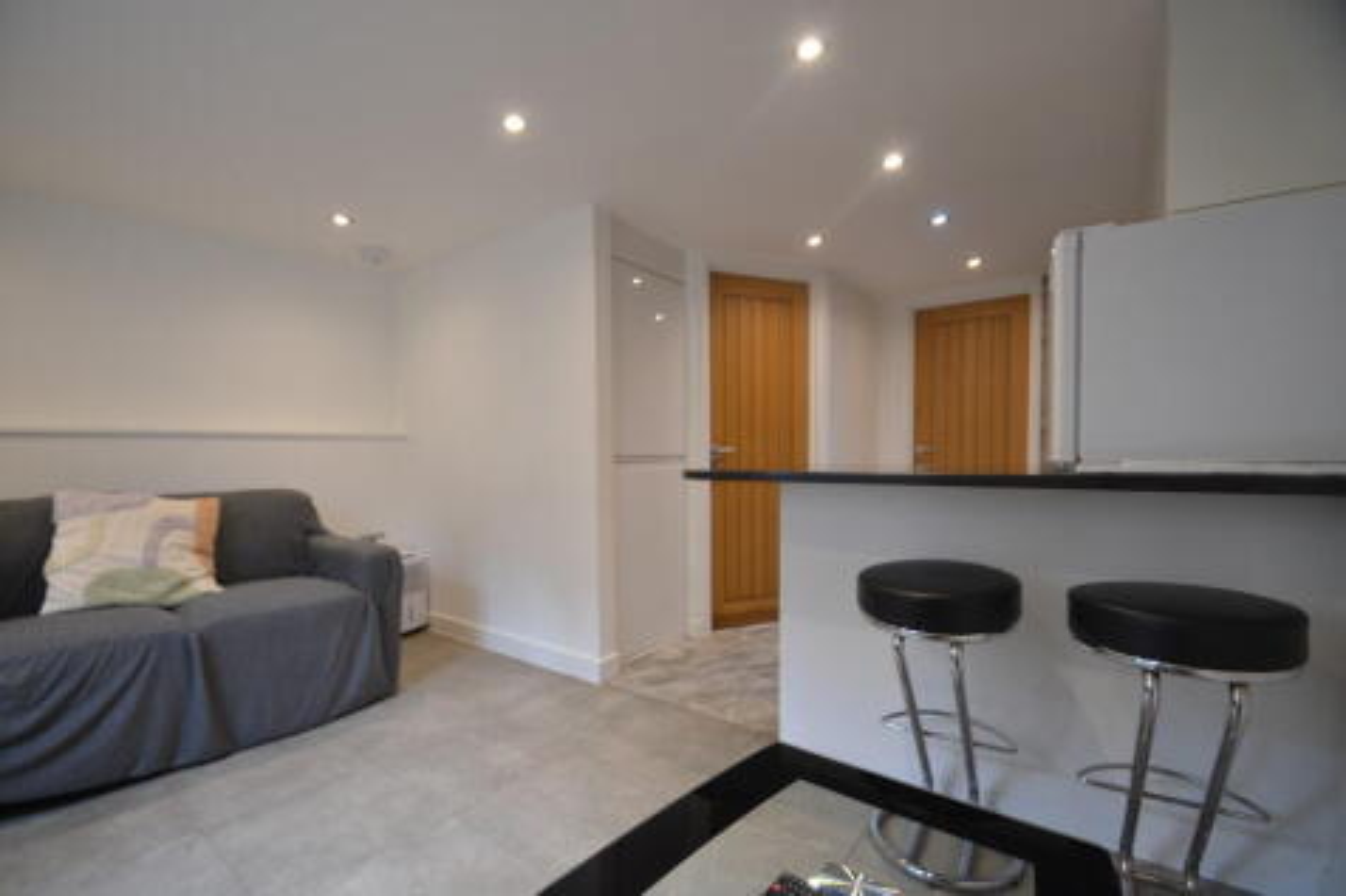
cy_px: 448
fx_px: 561
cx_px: 673
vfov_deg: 77.3
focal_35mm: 15
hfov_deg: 100.4
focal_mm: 10
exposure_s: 1/60
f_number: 4
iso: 400
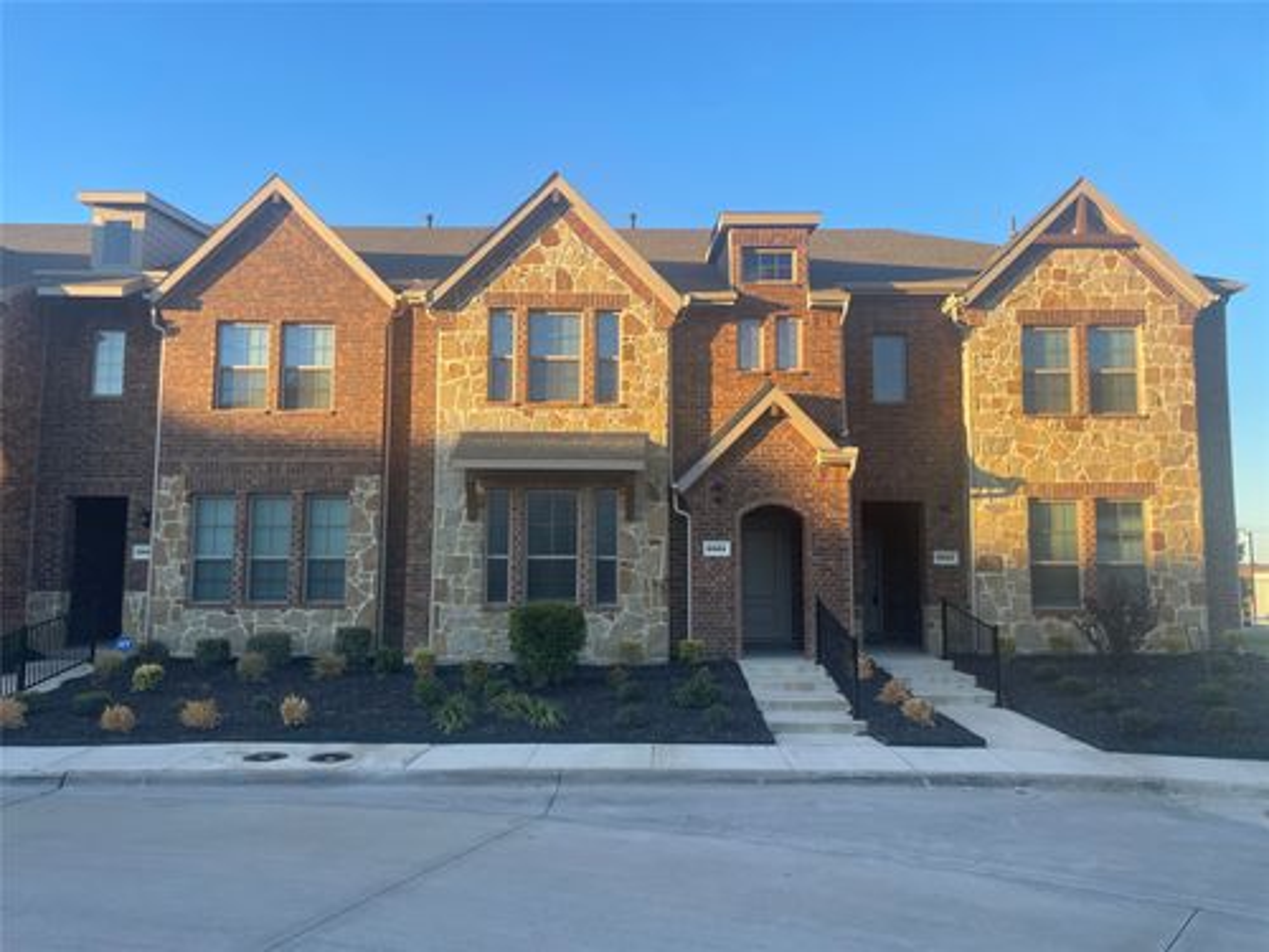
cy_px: 476
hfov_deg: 67.3
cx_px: 634
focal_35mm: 26
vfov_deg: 53.1
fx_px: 953
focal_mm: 4.2
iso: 32
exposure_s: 1/609
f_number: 1.6
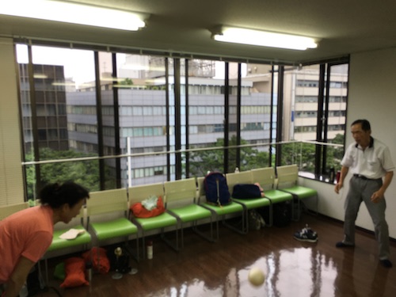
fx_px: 332
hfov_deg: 61.7
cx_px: 198
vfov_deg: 48.2
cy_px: 148
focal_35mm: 29
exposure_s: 1/120
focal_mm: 4.15
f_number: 2.2
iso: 40
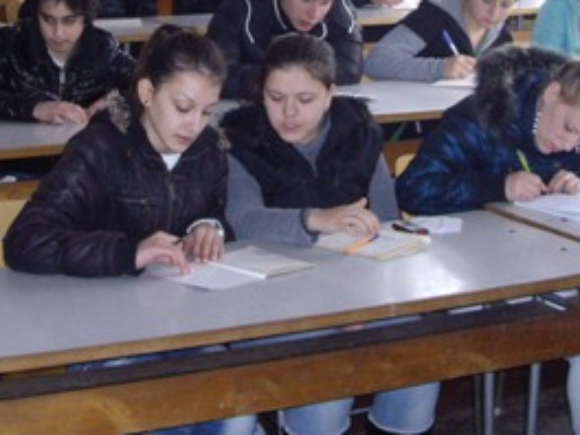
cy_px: -75
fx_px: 1541
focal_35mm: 92
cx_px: 321
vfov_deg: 15.5
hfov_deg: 21.3
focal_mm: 7.9
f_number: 2.8
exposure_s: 1/80
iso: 400
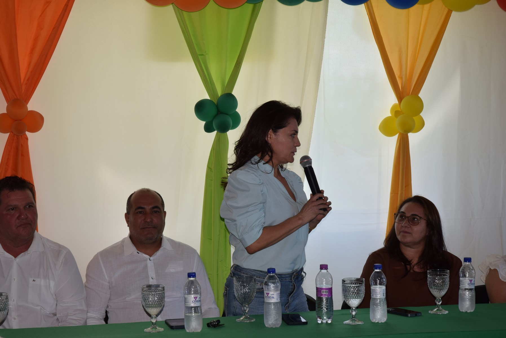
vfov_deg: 18.2
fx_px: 1055
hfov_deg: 27.0
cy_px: 169
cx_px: 253
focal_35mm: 75
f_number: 5.6
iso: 140
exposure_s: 1/125
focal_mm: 50
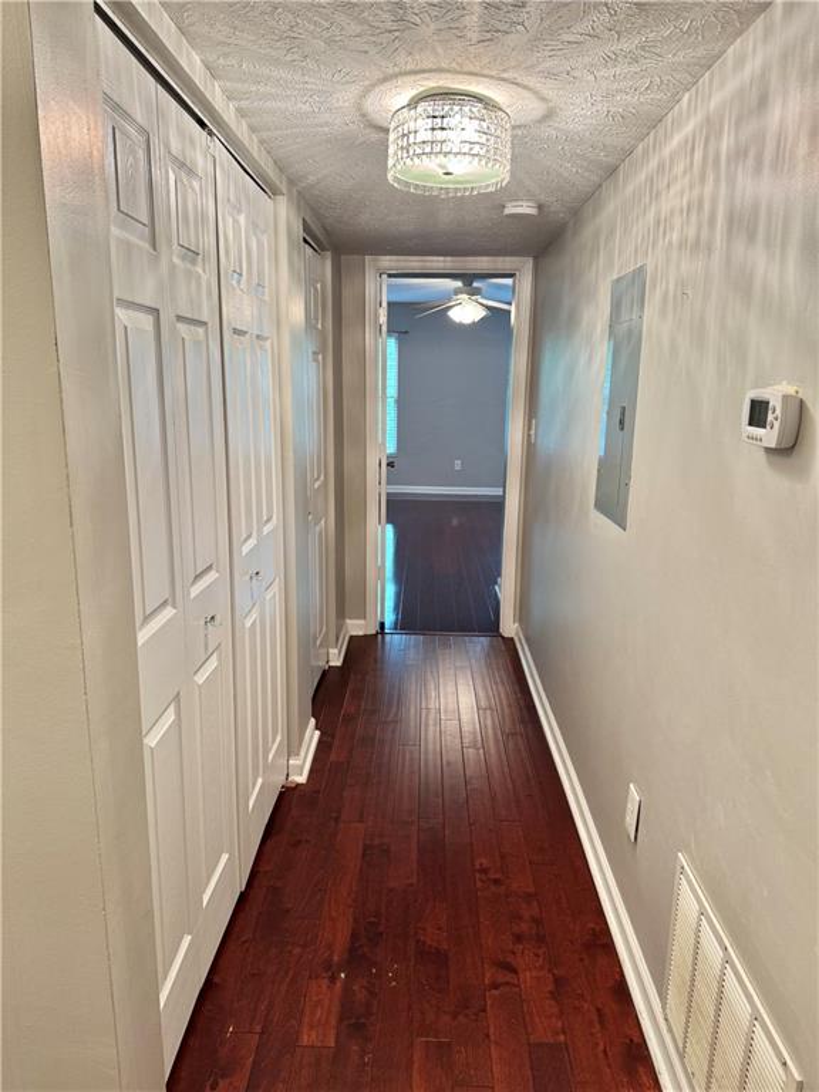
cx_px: 410
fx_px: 757
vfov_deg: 71.6
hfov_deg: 56.8
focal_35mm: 24
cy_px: 546
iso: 160
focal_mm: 6.76
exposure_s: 1/60
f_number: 1.78
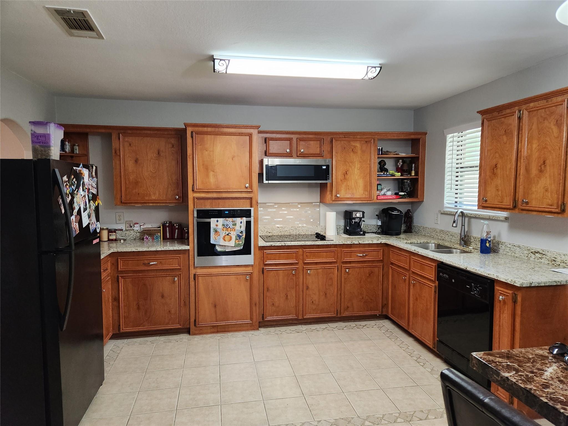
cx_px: 284
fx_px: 377
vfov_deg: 58.9
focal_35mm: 23
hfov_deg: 73.9
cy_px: 213
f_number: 1.8
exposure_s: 1/120
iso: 640
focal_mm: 5.4
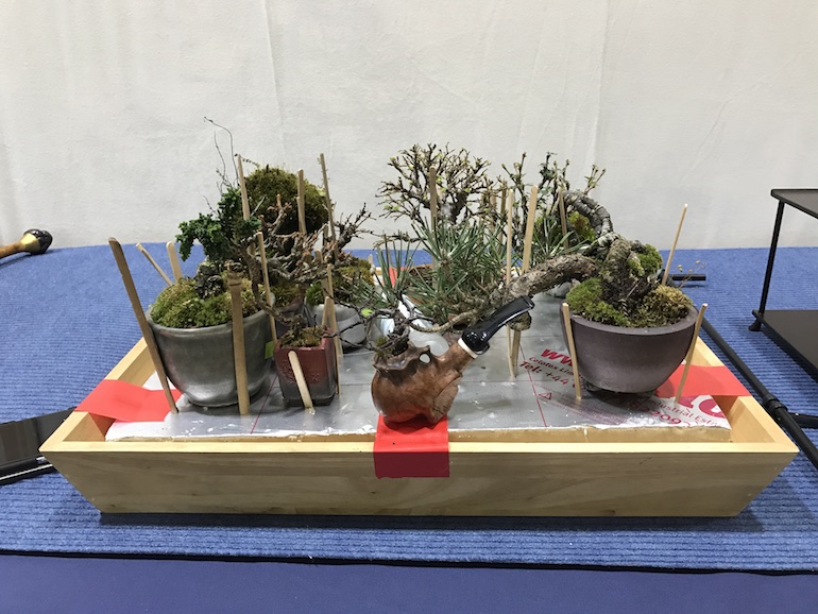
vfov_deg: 49.8
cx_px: 409
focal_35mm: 28
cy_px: 307
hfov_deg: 63.4
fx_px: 662
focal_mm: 3.99
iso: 40
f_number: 1.8
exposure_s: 1/17
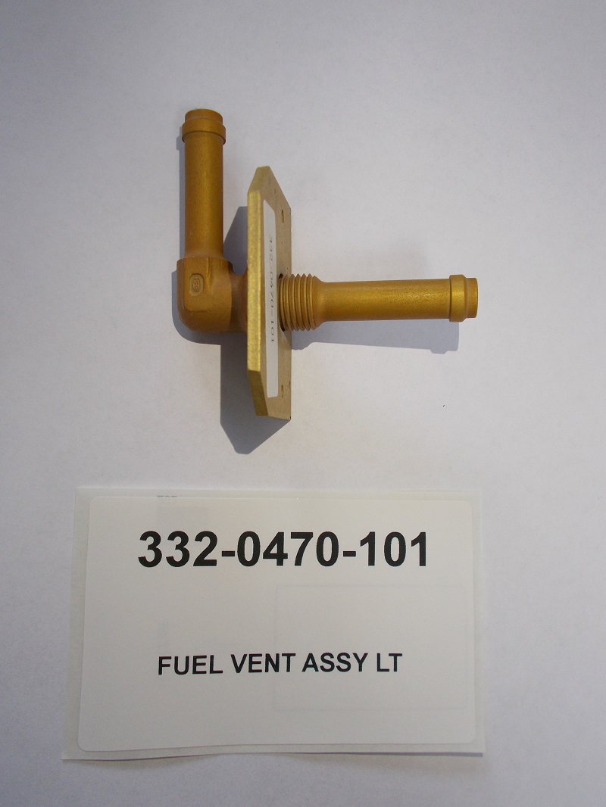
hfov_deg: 46.8
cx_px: 303
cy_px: 404
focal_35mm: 30
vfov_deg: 60.0
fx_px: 700
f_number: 3.4
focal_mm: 5.3
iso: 125
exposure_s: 1/25
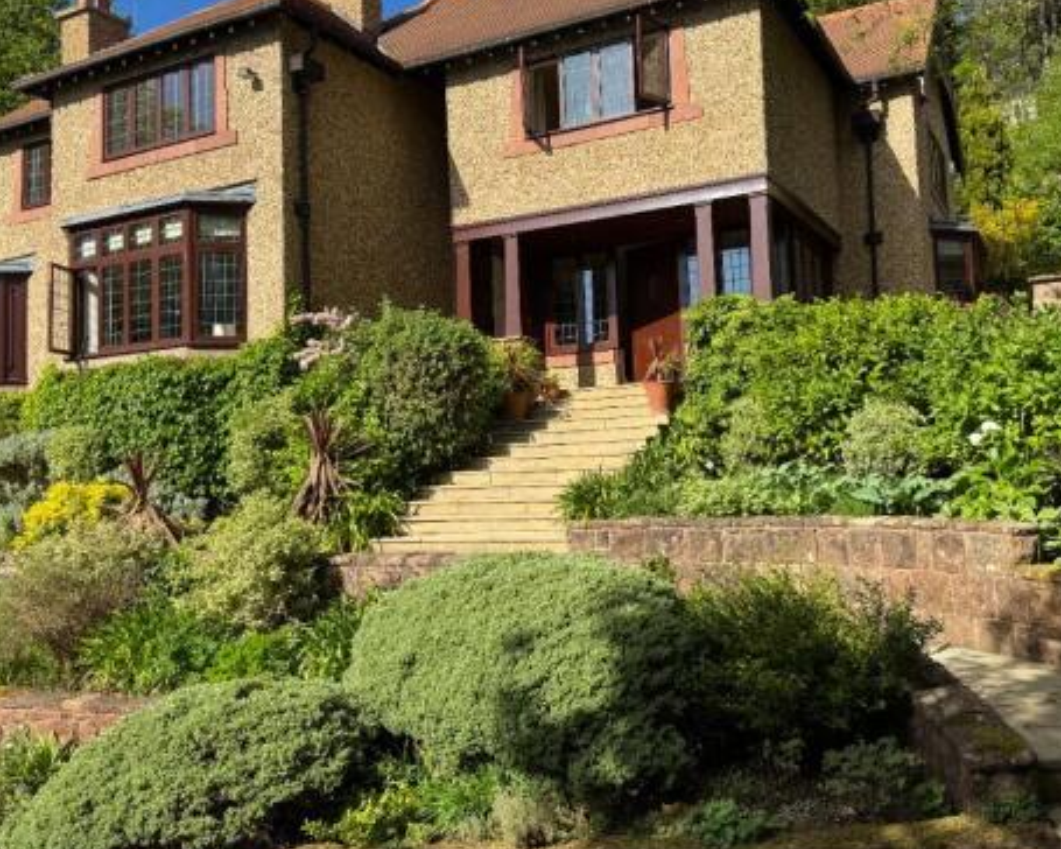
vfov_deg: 48.4
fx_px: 942
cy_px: 379
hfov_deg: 58.6
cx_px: 598
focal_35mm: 30
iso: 80
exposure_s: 1/2833
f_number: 1.78
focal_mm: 6.76
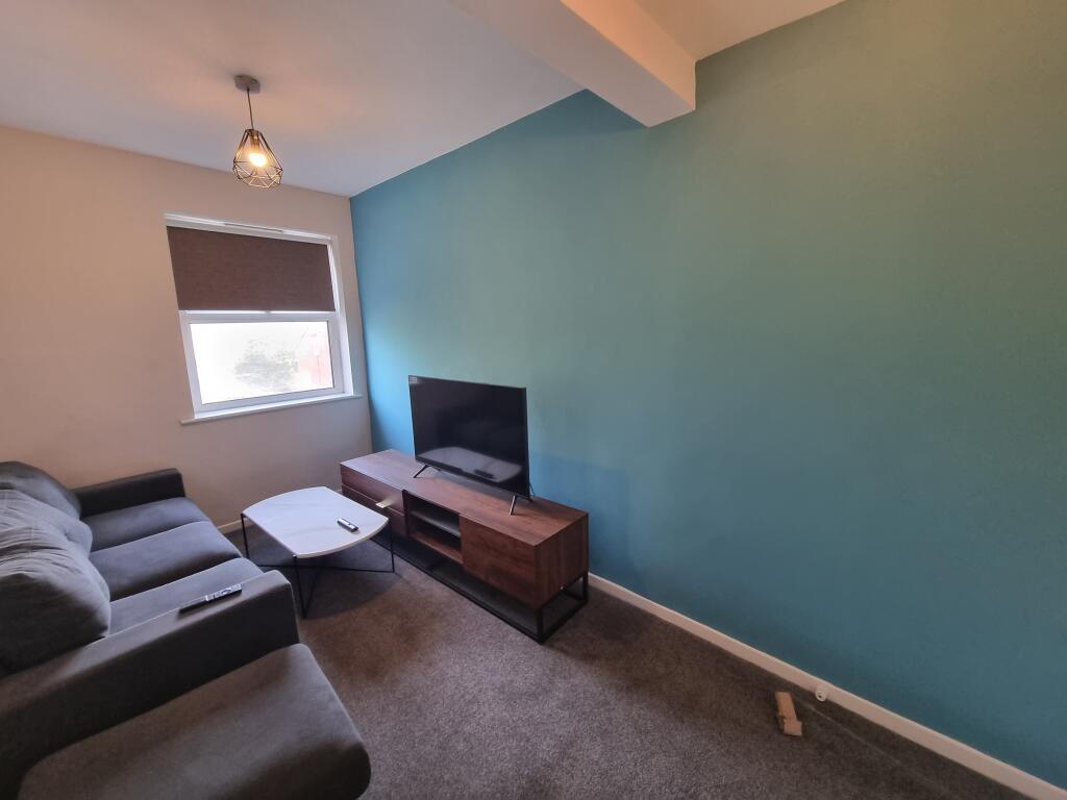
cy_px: 400
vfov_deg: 89.9
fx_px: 401
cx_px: 534
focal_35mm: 13
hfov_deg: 106.2
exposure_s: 1/50
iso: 320
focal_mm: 2.2
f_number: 2.2
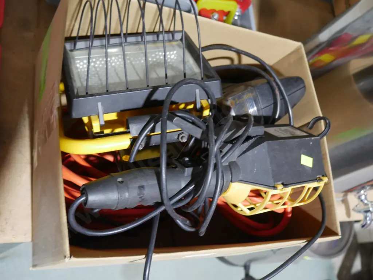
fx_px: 410
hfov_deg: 49.0
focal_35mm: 38
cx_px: 186
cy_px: 140
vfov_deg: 37.8
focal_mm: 19
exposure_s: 1/60
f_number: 4.1
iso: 1250
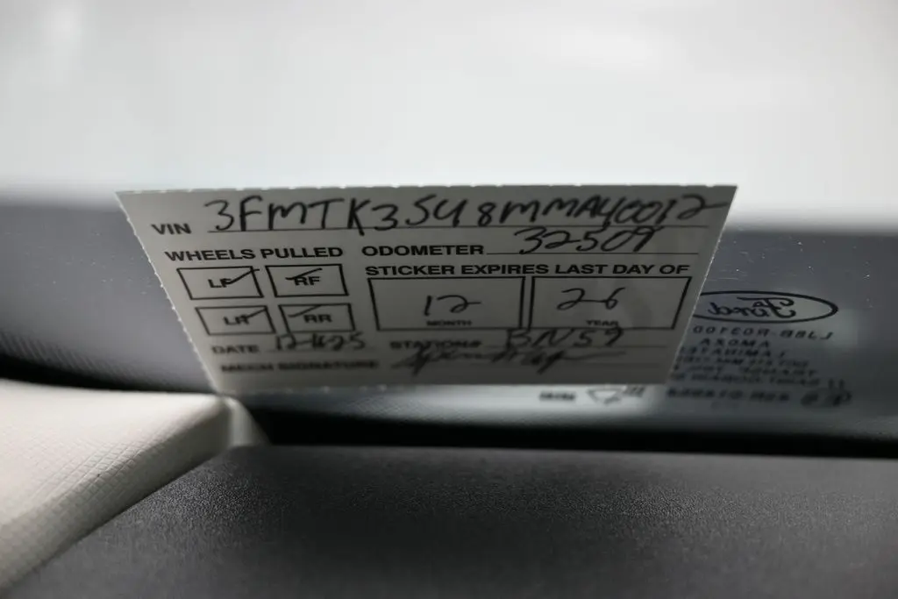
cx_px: 449
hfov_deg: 51.3
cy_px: 300
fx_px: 935
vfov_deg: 35.5
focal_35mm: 38
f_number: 4.2
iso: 400
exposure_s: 1/160
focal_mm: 25
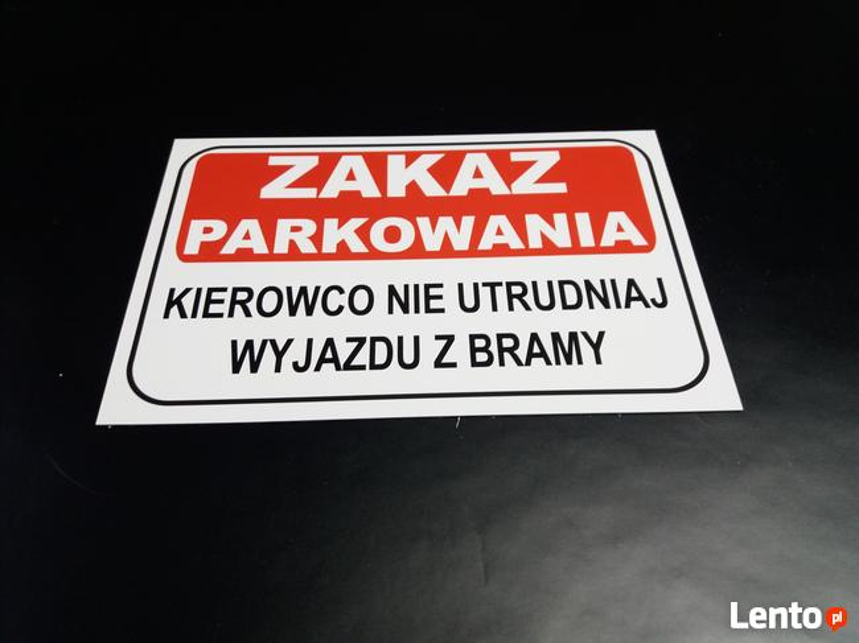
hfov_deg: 63.5
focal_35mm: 28
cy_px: 322
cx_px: 430
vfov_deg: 49.7
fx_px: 695
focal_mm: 3.7
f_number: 1.9
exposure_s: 1/33
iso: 125
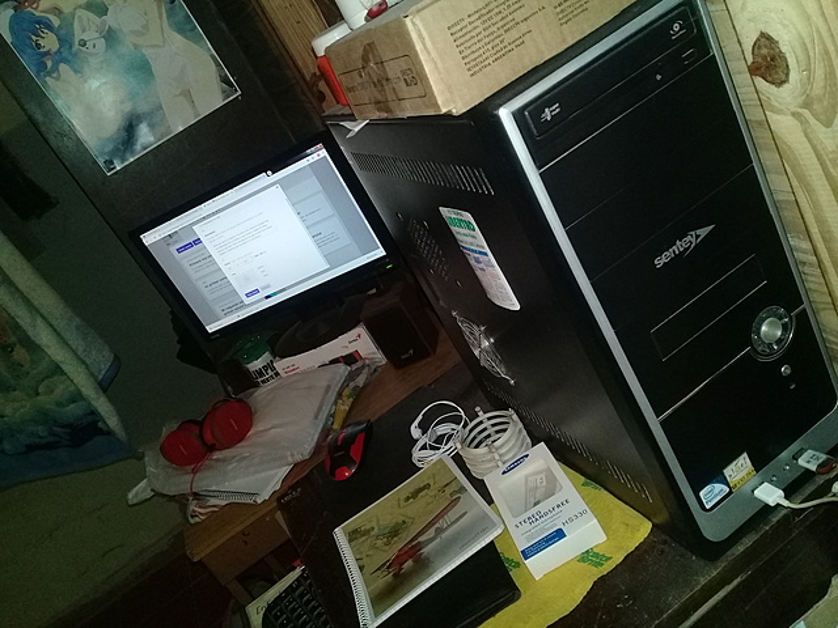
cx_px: 419
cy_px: 314
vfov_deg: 45.4
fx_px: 750
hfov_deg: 58.4
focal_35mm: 31
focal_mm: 3.3
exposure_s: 1/33
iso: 200
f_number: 2.2
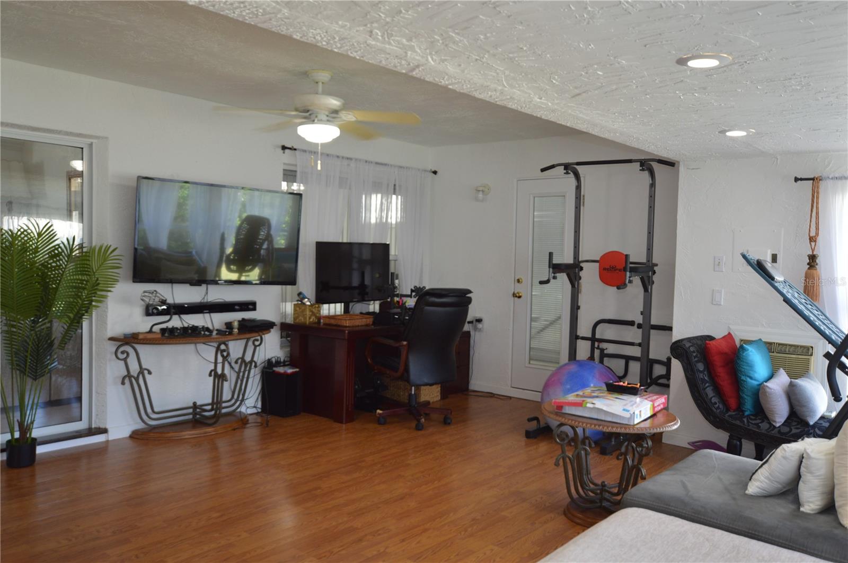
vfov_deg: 43.5
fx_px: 706
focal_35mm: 30
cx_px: 424
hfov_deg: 62.0
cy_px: 282
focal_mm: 20
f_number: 4
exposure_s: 1/60
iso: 400
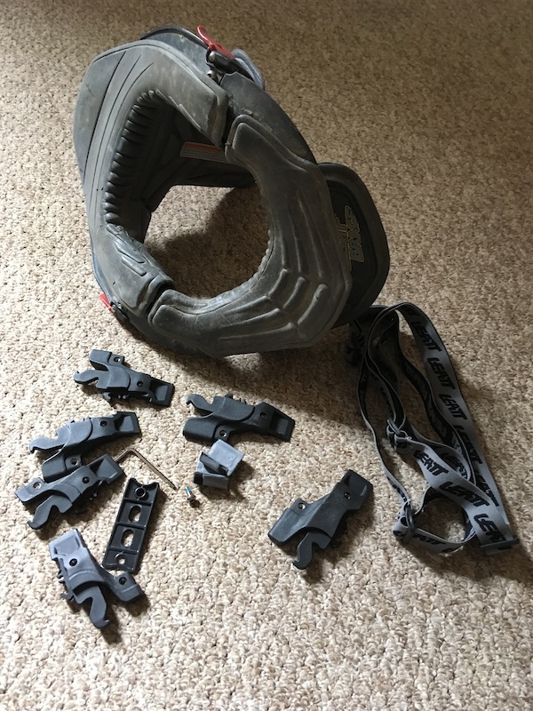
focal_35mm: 29
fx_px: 595
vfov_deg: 61.7
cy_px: 356
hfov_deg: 48.2
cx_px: 266
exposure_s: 1/20
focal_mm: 4.15
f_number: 2.2
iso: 200
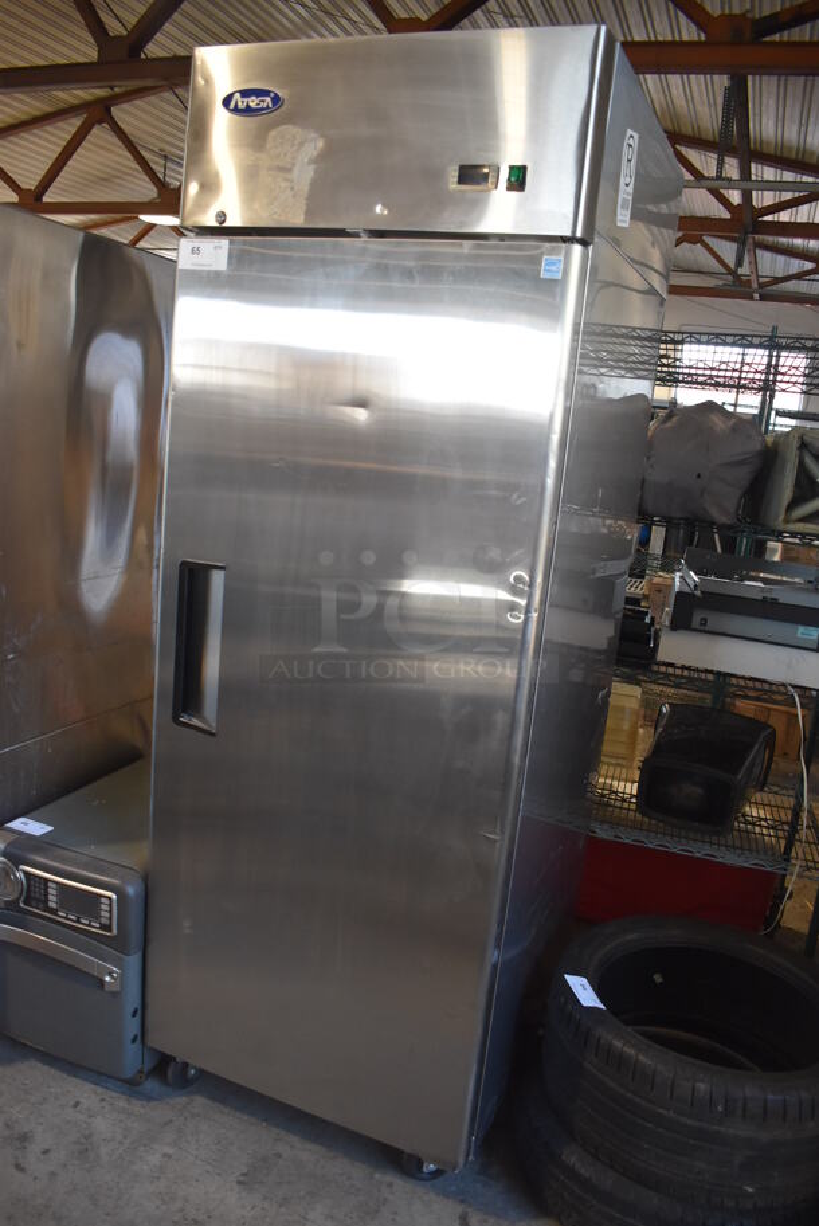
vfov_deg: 67.3
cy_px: 613
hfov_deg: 48.0
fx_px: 920
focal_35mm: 27
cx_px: 410
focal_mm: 18
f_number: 3.5
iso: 1400
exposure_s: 1/125
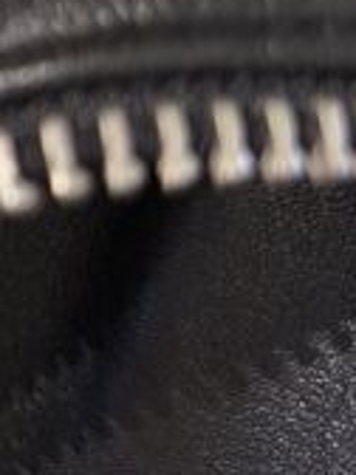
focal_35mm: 103
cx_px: -333
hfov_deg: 12.7
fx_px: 1412
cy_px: 41
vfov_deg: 18.7
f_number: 1.6
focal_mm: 5.96
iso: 250
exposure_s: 1/50
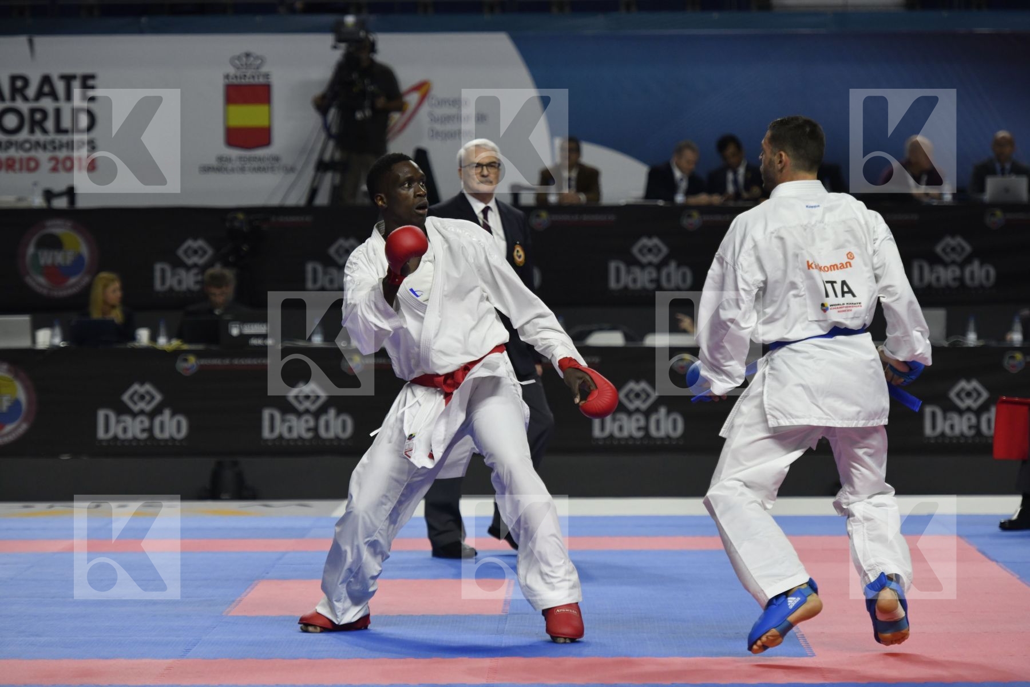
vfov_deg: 7.6
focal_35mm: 180
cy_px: 344
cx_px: 515
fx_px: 5150
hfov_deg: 11.4
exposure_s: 1/800
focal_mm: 180
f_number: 4
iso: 1250
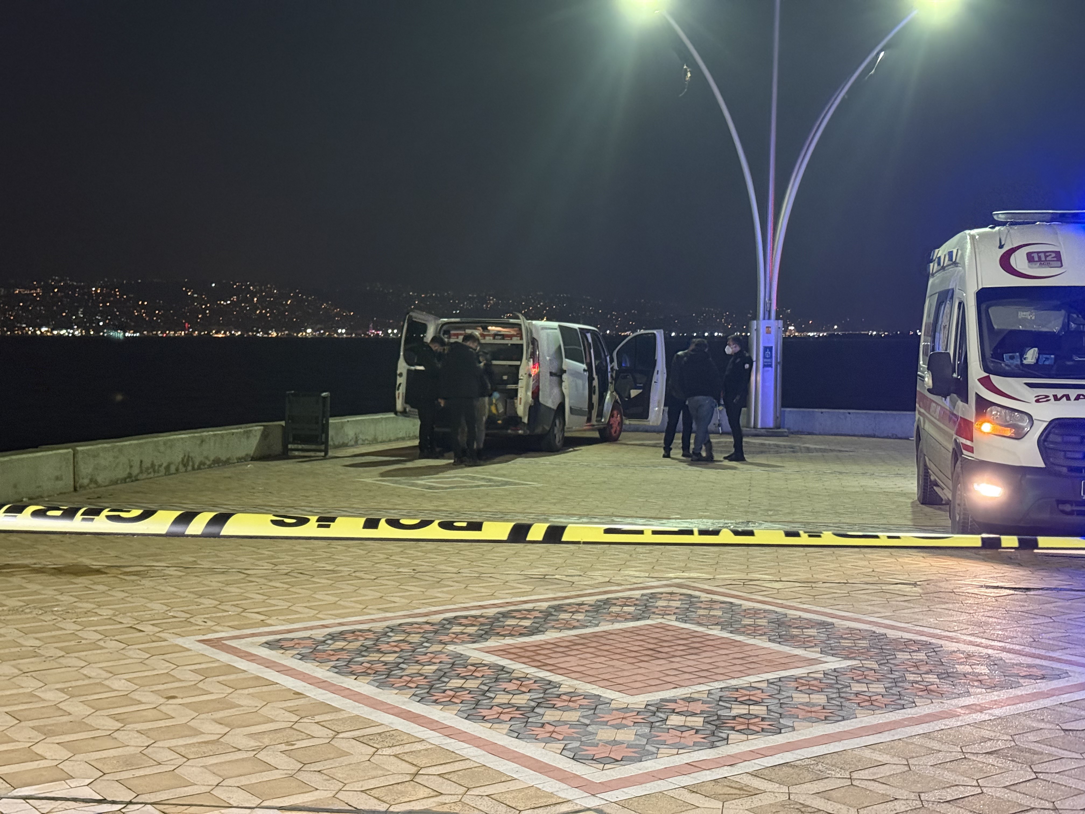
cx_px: 542
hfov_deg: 39.7
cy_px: 407
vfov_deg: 30.3
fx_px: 1505
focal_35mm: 48
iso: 640
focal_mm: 6.76
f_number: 1.78
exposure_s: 1/30
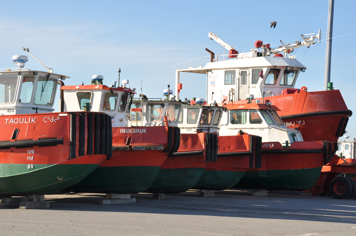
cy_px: 118
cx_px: 178
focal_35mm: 93
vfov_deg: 14.7
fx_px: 919
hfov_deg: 21.9
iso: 200
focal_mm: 62
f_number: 11
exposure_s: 1/200
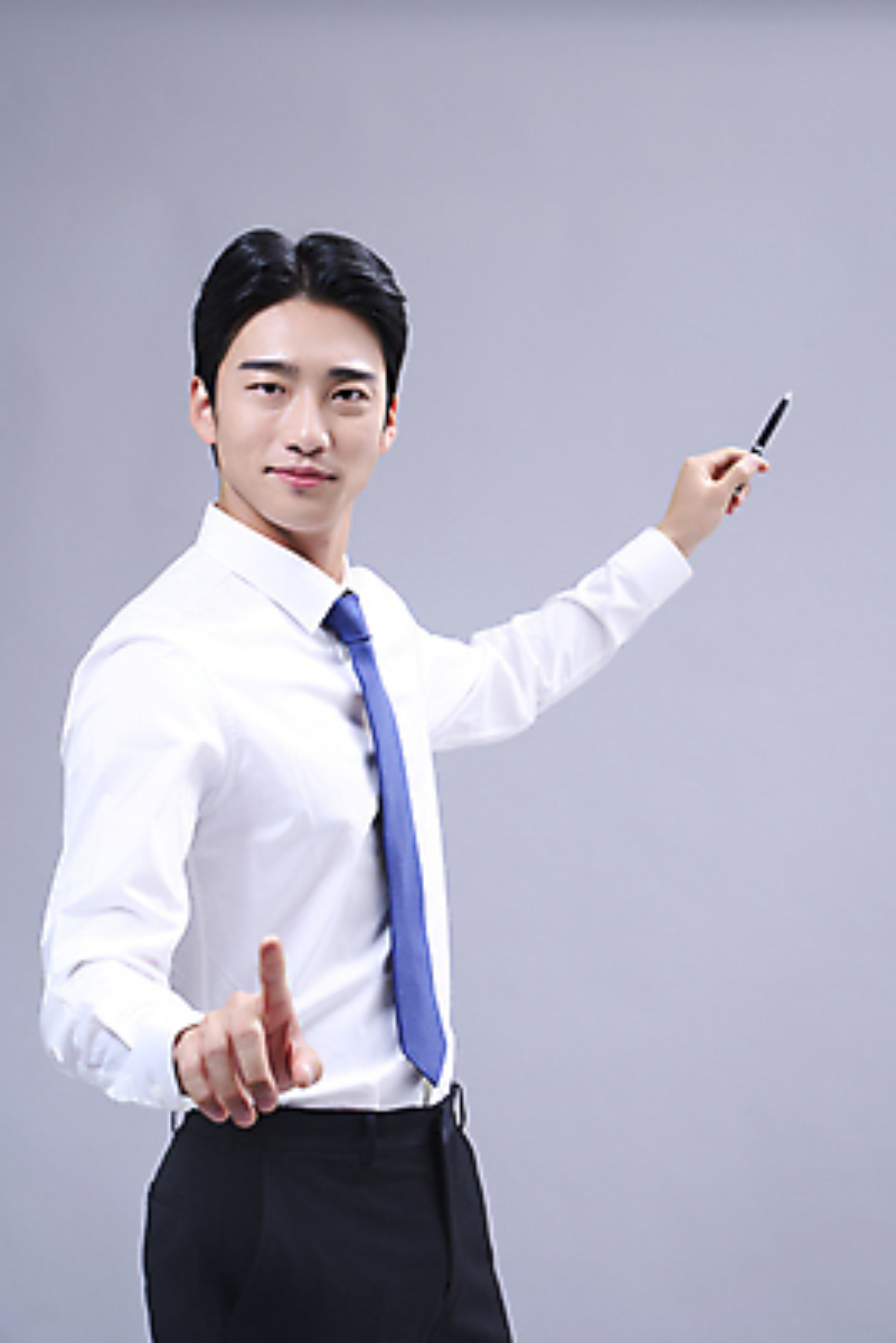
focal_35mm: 66
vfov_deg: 30.5
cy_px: 672
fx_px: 2462
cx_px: 448
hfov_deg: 20.6
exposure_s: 1/125
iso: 160
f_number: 8
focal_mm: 66
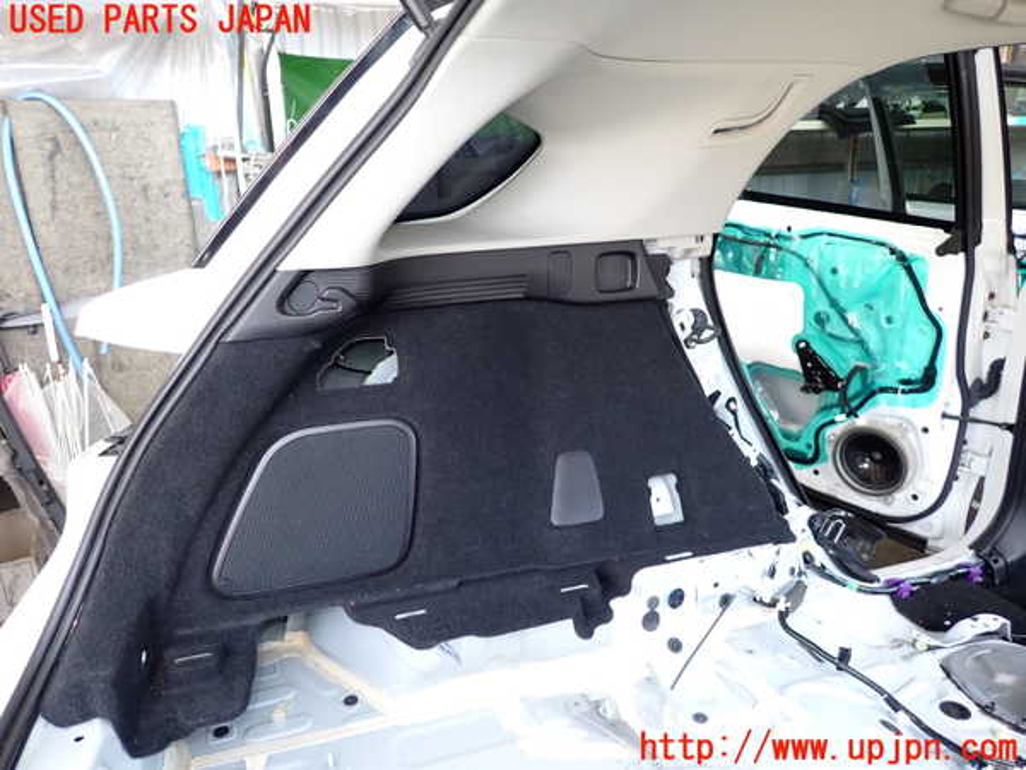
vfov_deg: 54.9
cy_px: 385
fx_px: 741
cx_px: 513
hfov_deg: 69.4
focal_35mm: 25
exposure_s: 1/125
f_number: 2
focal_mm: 4.5
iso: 200
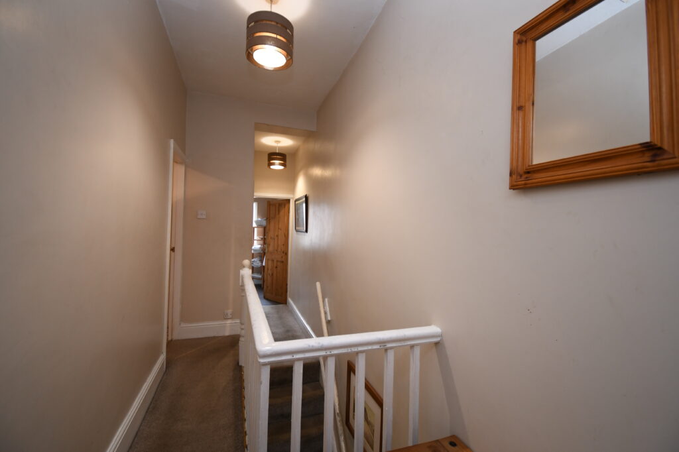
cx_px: 340
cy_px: 226
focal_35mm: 15
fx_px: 283
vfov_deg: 77.3
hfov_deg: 100.4
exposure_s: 1/13
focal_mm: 10
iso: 560
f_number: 4.5
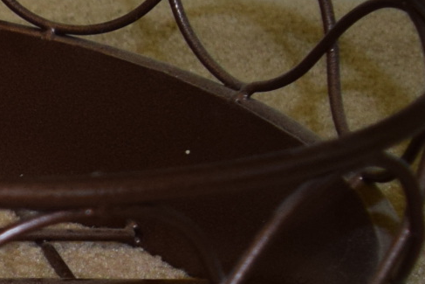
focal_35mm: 166
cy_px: 530
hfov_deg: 10.3
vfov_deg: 8.0
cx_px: -682
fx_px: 1960
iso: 560
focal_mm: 18
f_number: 3.5
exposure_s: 1/60
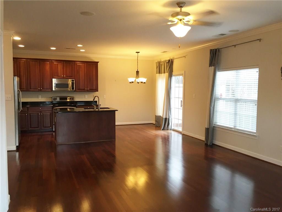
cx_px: 141
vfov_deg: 48.2
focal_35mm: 29
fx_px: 236
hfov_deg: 61.7
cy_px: 106
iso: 100
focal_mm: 4.15
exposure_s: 1/30
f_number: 2.2
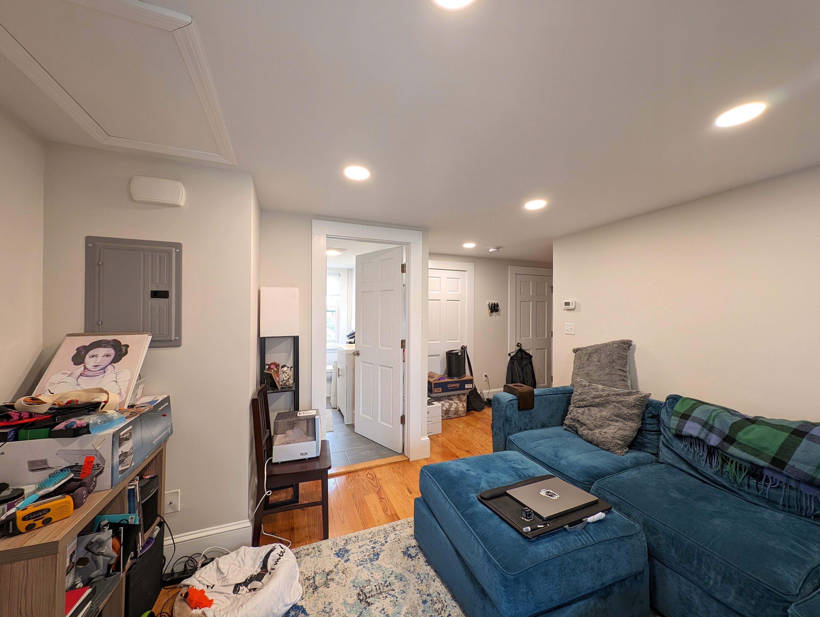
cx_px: 410
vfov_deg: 94.6
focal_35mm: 12
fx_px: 285
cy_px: 308
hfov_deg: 110.5
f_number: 1.95
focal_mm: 2.23
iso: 95
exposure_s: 1/45.9
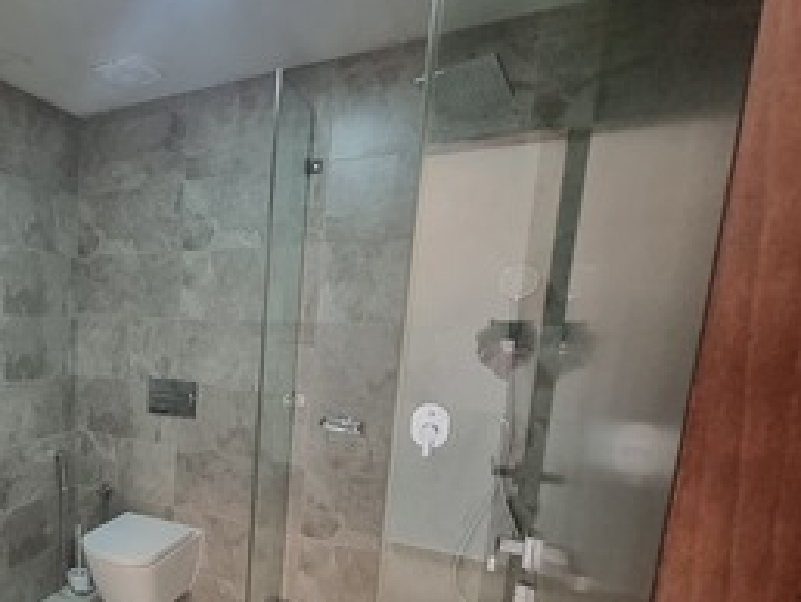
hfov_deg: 65.0
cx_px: 126
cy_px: 411
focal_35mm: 23
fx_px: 533
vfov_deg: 57.4
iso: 400
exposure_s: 1/50
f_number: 2.2
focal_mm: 1.74
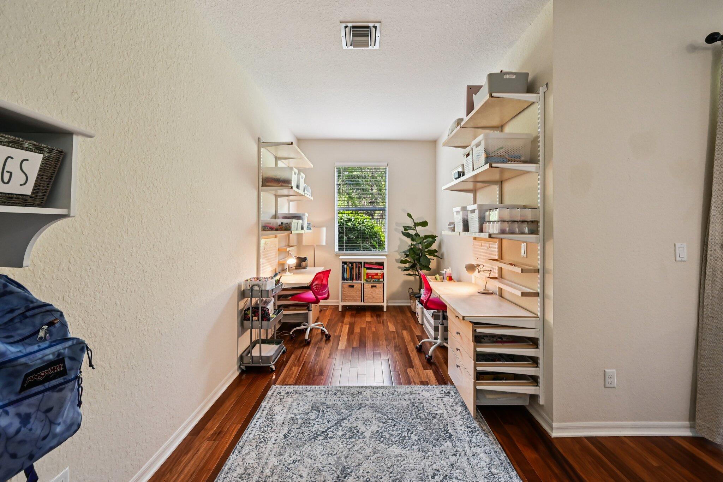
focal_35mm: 14
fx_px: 281
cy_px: 241
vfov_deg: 81.2
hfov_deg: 104.3
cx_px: 362
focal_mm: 14
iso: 2500
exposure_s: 1/160
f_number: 8
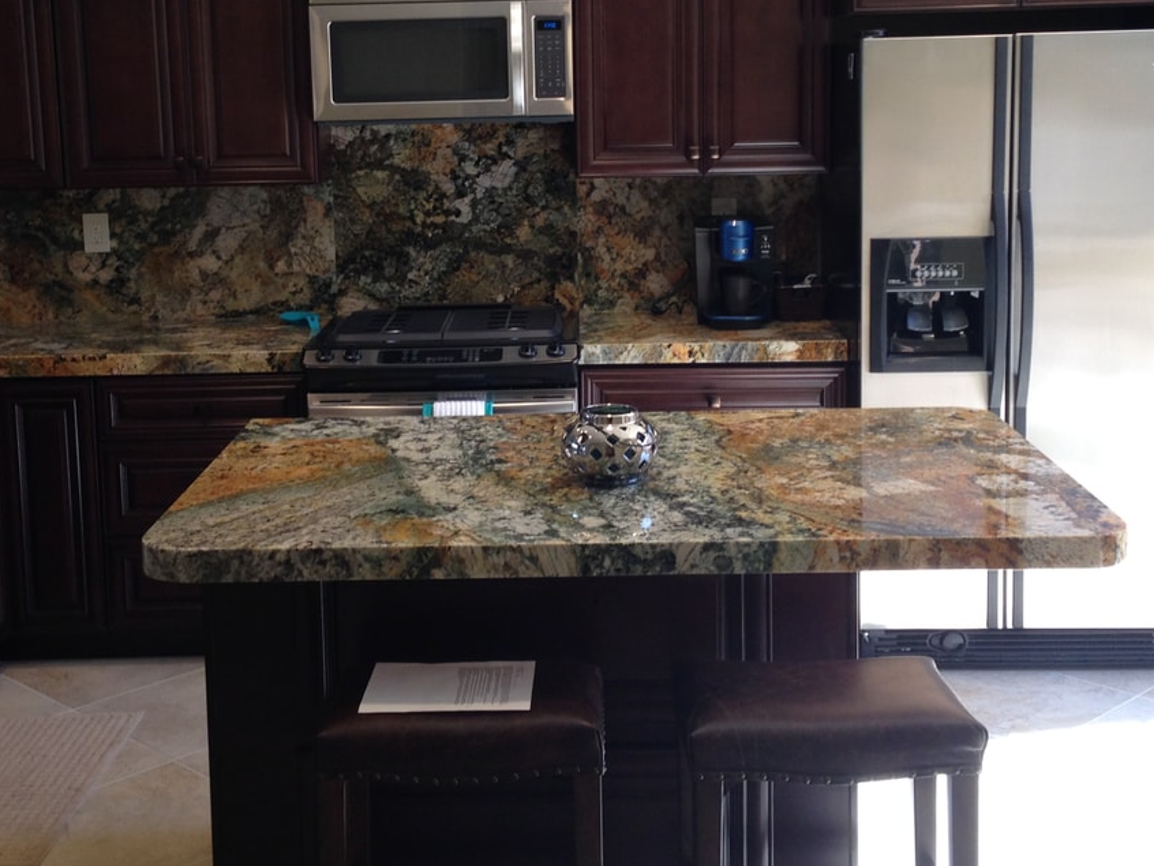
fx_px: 1734
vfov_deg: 27.9
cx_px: 534
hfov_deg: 36.8
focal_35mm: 52
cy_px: 297
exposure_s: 1/60
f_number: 2.4
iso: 64
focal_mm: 4.12
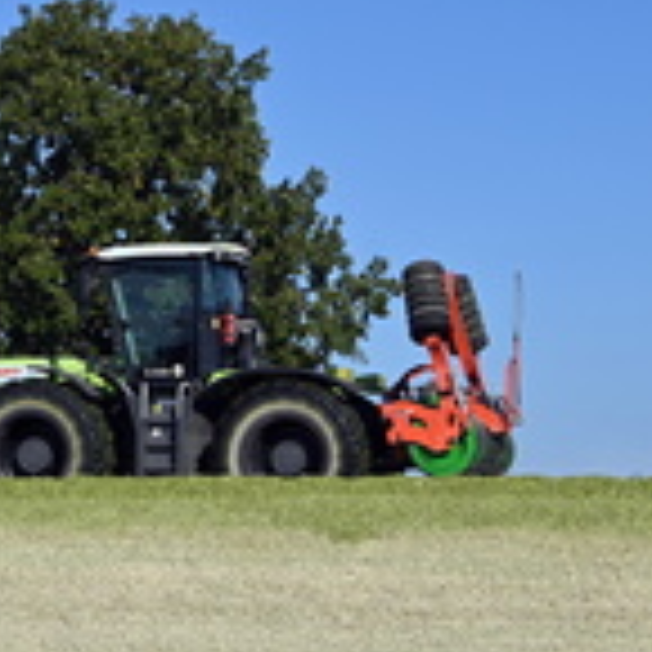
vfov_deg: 9.9
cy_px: 357
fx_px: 3750
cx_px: -36
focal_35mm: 176
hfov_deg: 9.8
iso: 100
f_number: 8
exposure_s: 1/500
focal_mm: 50
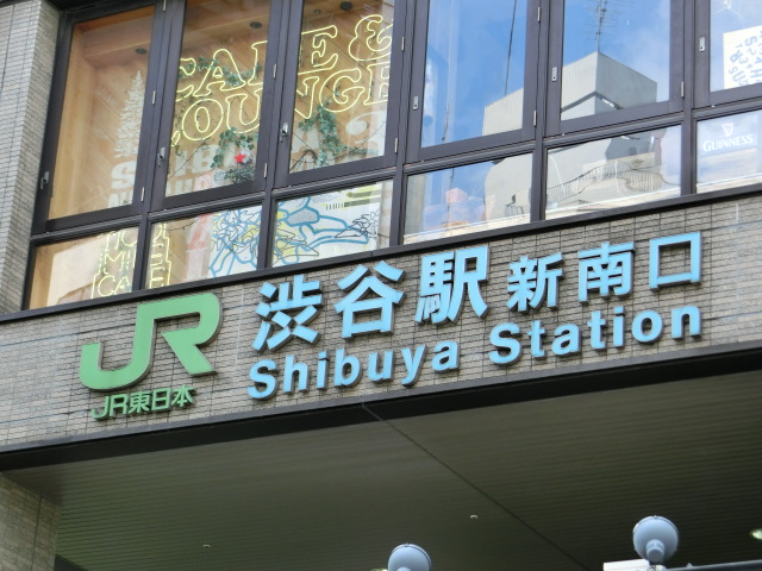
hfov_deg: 18.4
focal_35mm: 107
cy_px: 286
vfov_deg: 13.8
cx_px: 381
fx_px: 2355
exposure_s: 1/125
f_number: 5.7
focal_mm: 19.1
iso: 125
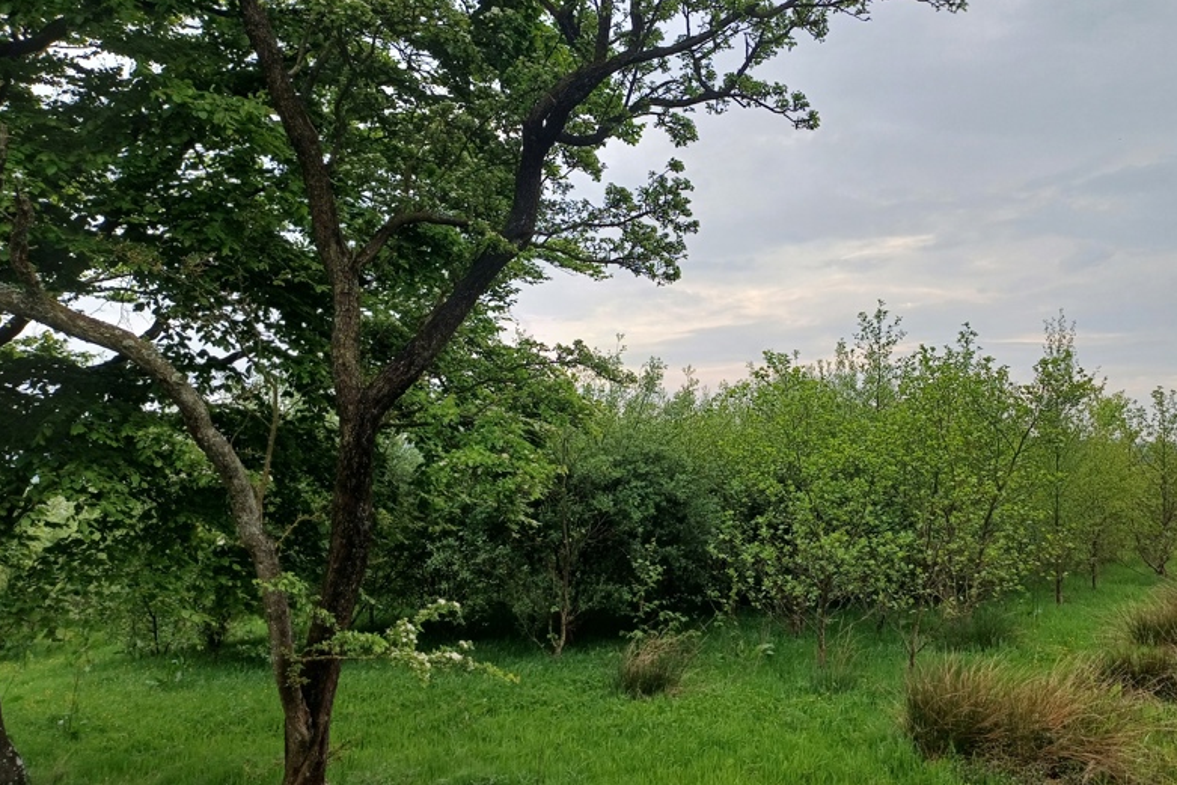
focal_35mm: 27
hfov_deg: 67.4
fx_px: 883
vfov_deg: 47.9
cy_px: 423
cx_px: 595
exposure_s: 1/353
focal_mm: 4.65
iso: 50
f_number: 1.8
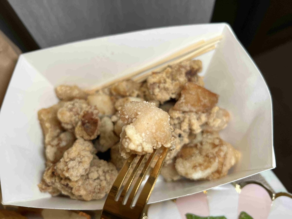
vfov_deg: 53.1
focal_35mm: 26
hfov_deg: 67.3
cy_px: 110
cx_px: 146
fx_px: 219
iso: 125
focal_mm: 5.7
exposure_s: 1/120
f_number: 1.5
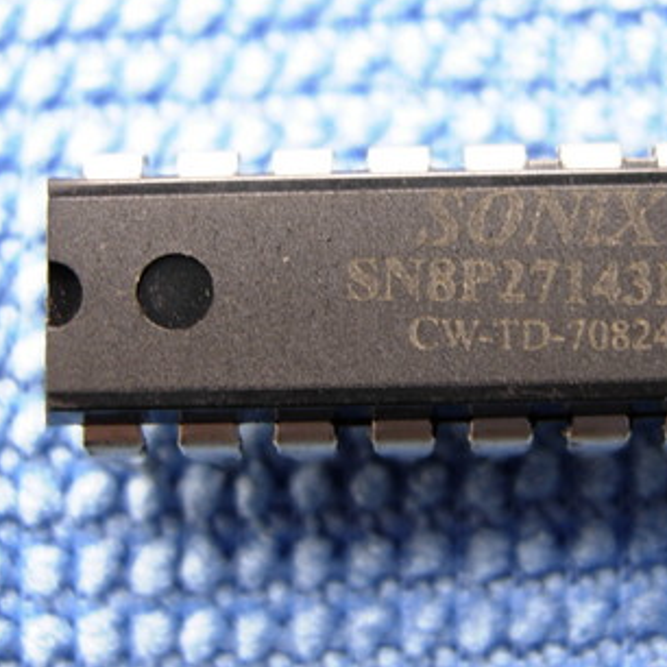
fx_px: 1134
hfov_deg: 32.1
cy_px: 274
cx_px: 512
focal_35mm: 52
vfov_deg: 32.7
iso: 50
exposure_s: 1/15.1
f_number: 2.7
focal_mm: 7.5
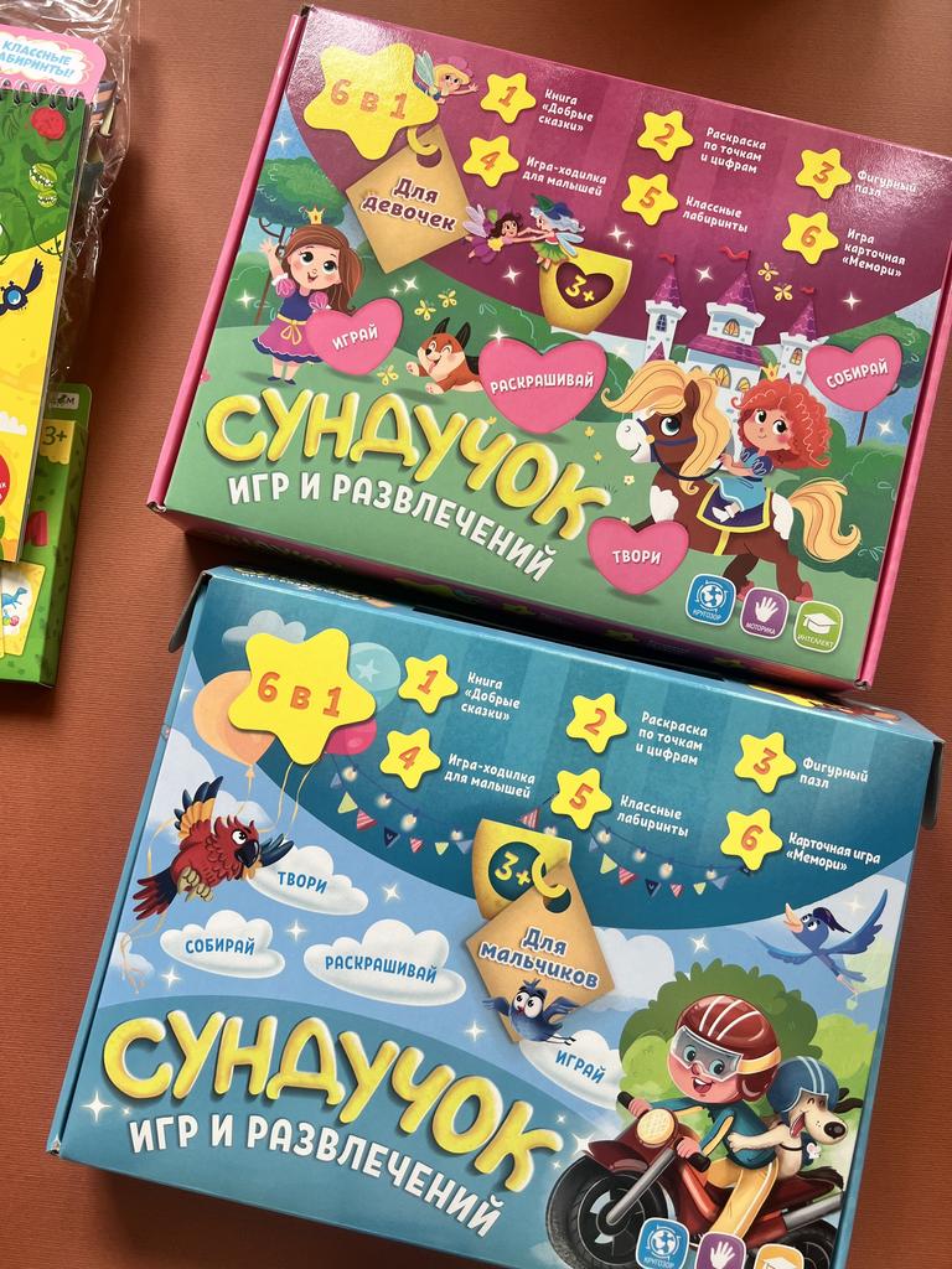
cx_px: 476
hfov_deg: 53.1
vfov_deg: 67.3
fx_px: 953
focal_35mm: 26
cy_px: 634
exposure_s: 1/121
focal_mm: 5.7
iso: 64
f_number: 1.5
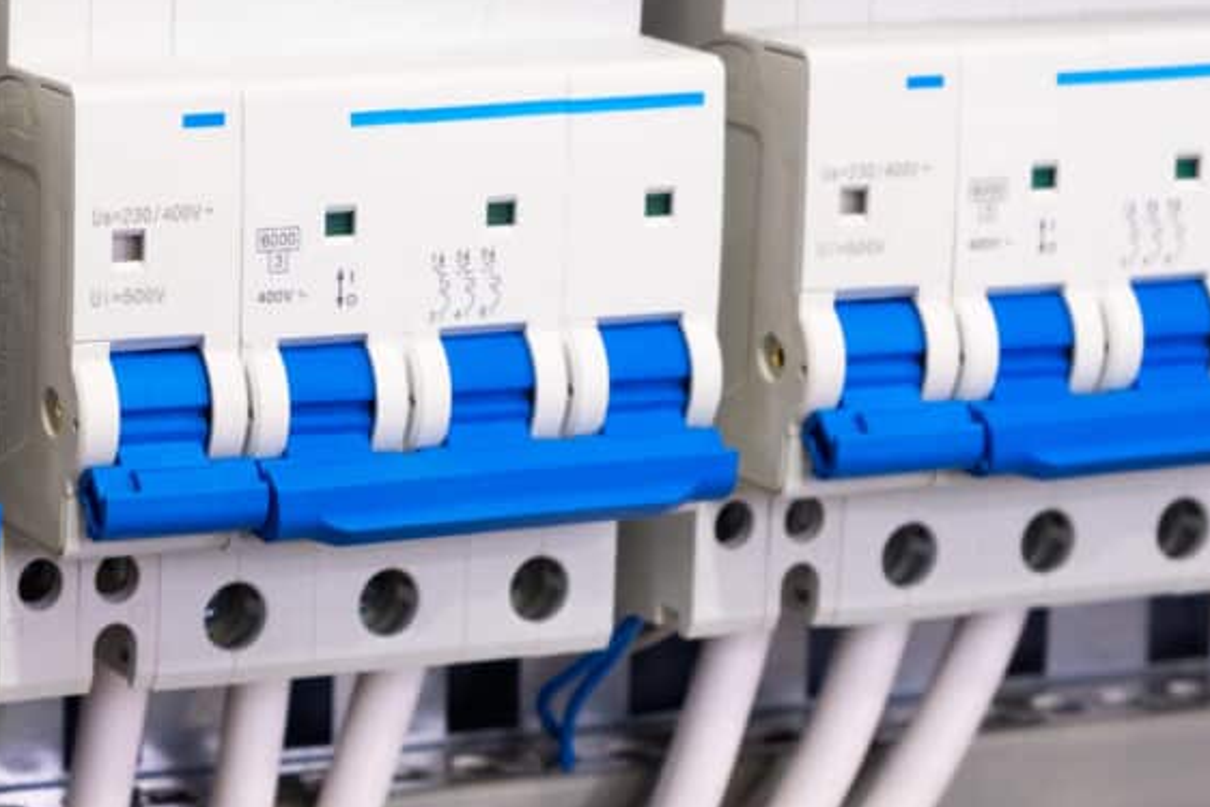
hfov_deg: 15.3
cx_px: 265
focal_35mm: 133
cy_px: 343
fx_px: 4471
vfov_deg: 10.3
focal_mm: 48.4
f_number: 11
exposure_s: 1
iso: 400
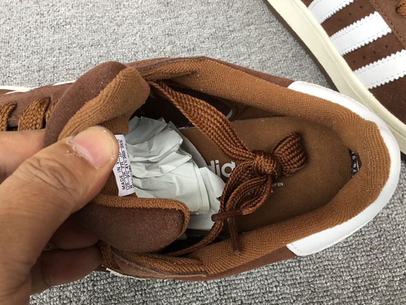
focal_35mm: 37
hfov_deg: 50.1
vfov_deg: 38.6
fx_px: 434
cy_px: 179
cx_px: 221
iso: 32
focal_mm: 3.3
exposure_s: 1/50
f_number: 2.4
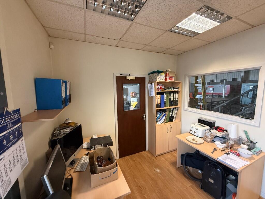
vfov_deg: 85.7
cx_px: 132
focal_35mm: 14
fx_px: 107
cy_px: 100
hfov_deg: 102.1
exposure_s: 1/50
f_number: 2.2
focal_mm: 2.22
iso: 320
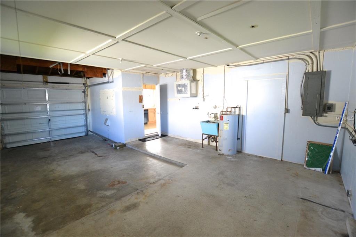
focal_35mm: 15
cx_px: 178
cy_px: 118
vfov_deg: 77.3
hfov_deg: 100.4
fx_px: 148
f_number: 3.5
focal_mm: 10
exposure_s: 1/60
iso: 1100
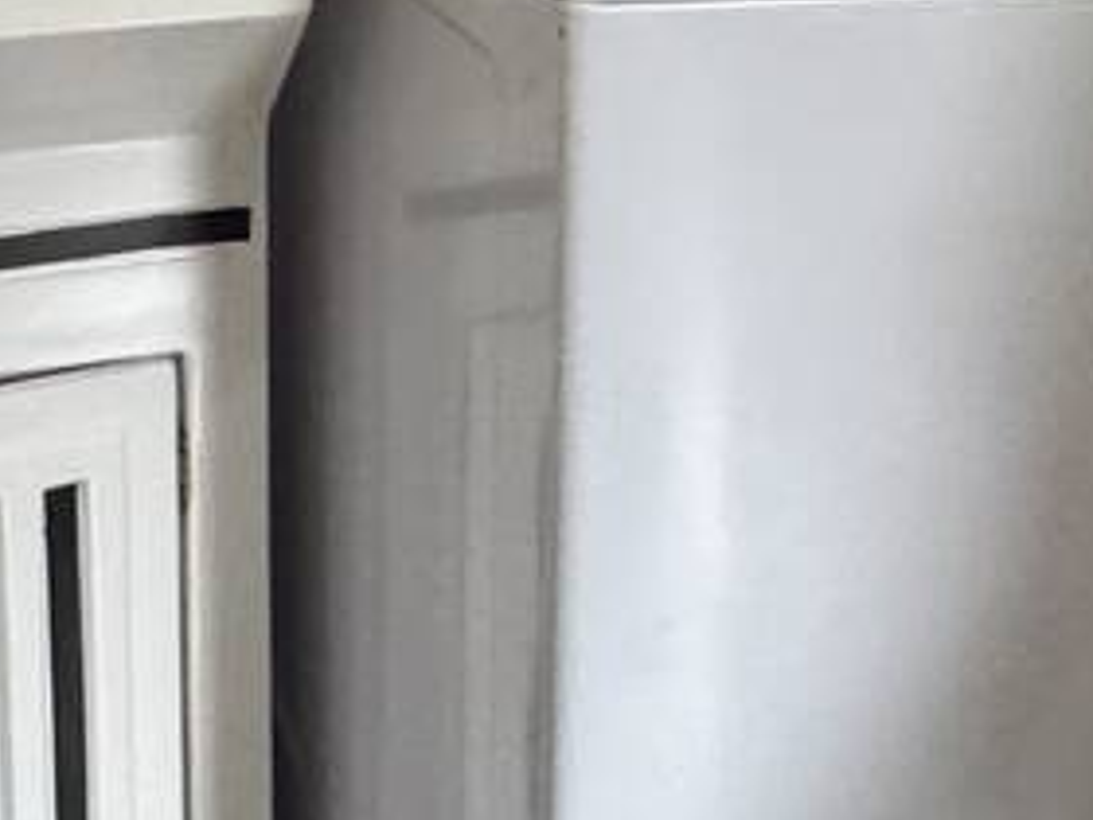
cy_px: -312
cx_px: 246
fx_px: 2273
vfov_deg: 18.6
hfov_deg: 26.6
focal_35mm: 72
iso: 1000
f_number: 2.2
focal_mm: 2.22
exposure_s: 1/60
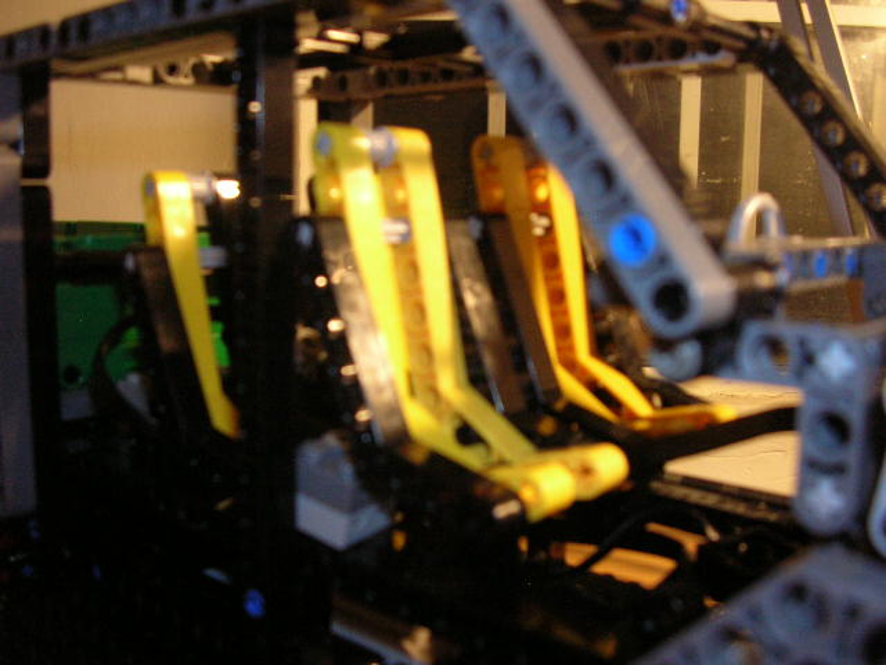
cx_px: 443
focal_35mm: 37
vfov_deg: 38.7
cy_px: 332
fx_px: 947
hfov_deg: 50.1
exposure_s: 1/7.8
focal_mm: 6.2
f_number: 2.9
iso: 200
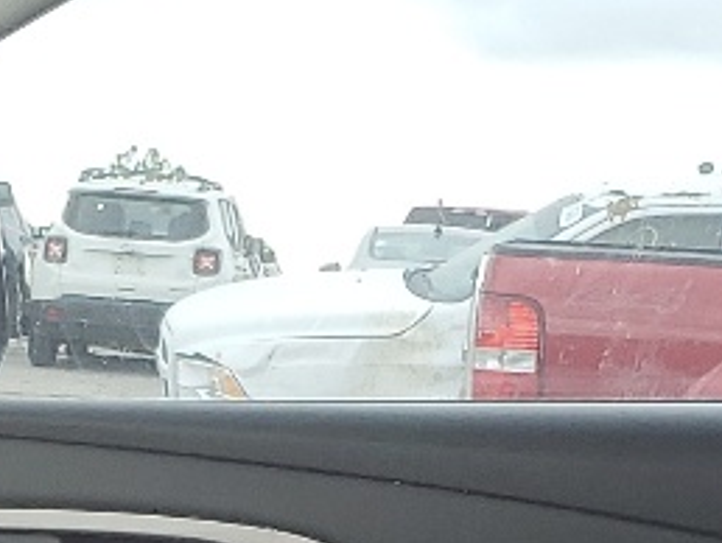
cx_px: 92
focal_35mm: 161
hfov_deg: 12.2
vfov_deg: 8.7
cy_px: 1117
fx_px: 3361
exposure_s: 1/60.2
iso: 50
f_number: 1.5
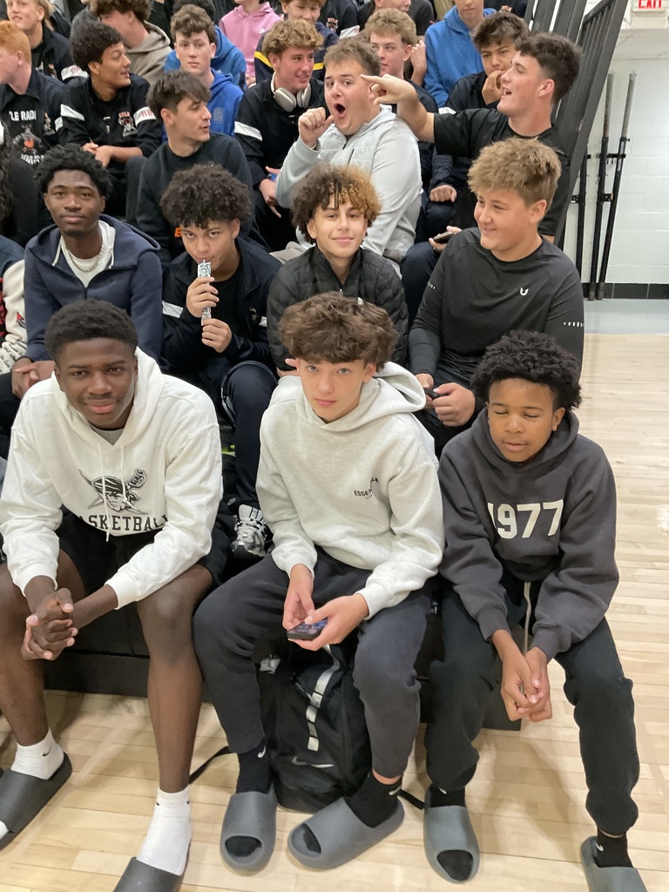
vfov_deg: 61.7
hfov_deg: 48.2
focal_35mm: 29
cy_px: 446
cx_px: 334
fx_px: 747
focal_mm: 3
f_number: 1.8
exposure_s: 1/60
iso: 160
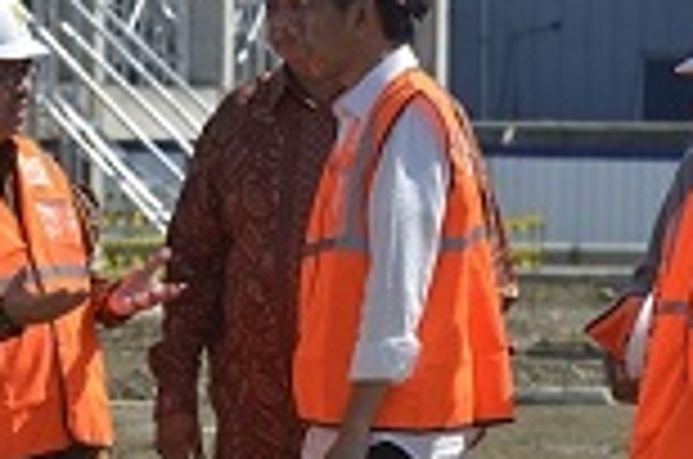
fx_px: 7492
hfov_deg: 5.3
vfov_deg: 3.5
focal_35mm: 390
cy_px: 268
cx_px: 68
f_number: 5.6
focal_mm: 120
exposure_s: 1/1000
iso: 250
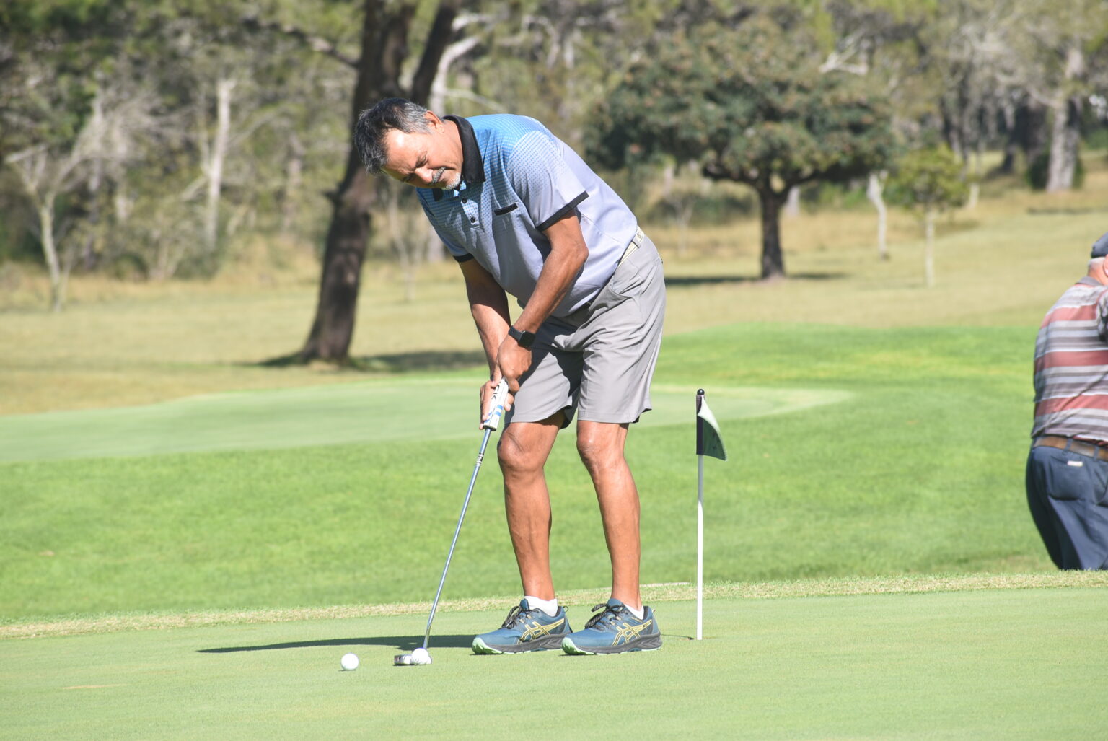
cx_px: 554
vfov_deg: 5.0
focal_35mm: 278
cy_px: 370
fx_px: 8548
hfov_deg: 7.4
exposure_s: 1/200
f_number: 7.1
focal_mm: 185
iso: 100
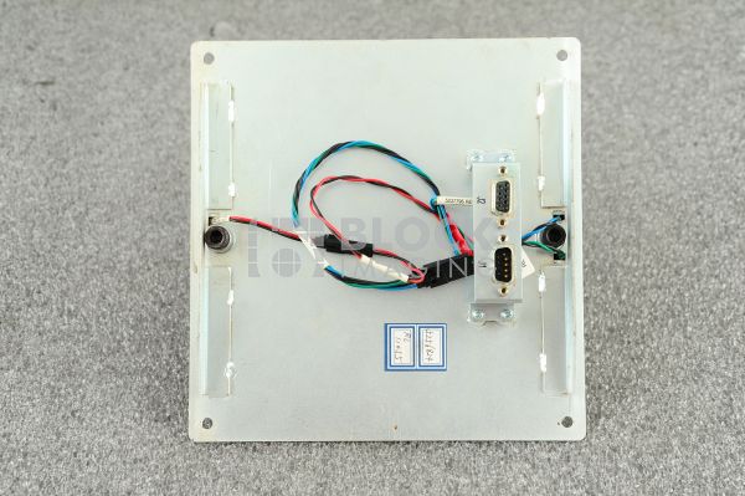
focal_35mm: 55
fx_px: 1137
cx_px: 372
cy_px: 248
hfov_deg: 36.3
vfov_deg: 24.6
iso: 800
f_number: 6.3
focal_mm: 55
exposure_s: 1/100
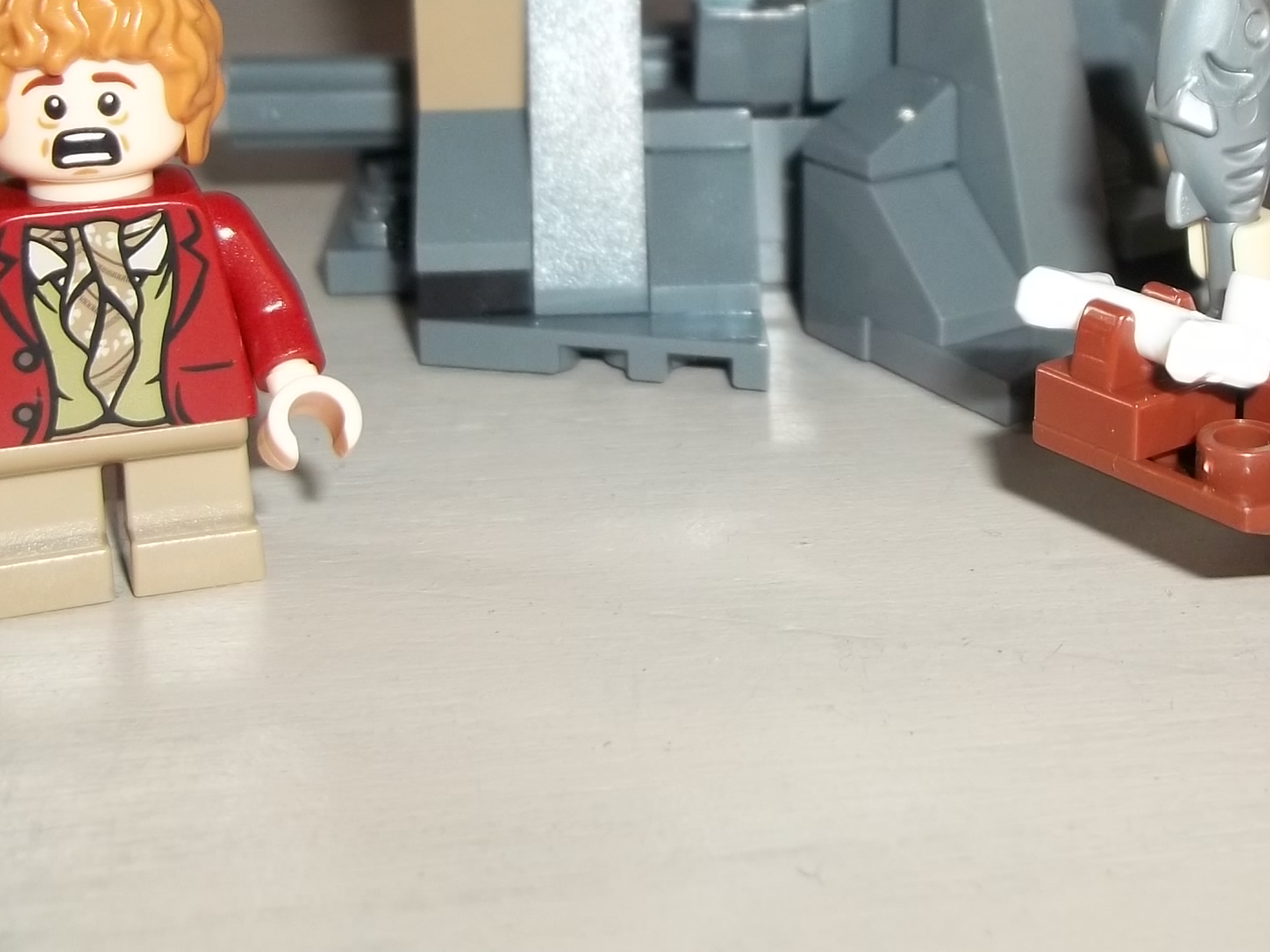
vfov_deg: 22.1
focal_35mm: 65
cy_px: 128
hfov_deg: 29.6
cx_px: 846
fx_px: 2384
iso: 80
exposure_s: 1/30
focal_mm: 5.7
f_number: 2.9
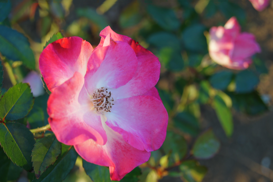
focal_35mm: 82
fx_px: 625
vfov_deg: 16.5
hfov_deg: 24.6
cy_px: 91
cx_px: 136
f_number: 6.3
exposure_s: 1/100
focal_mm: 55
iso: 200
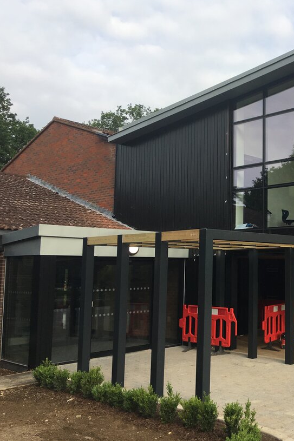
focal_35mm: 41
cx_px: 296
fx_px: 502
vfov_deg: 47.4
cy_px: 222
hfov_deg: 30.3
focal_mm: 4.15
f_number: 2.2
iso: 25
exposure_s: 1/472
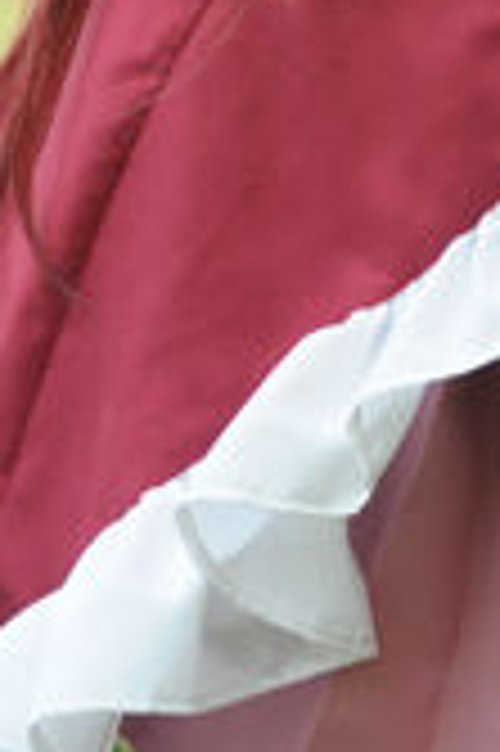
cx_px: 838
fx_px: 8475
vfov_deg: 5.0
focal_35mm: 406
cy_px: -408
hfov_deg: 3.4
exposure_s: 1/1600
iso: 360
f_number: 2.8
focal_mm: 50
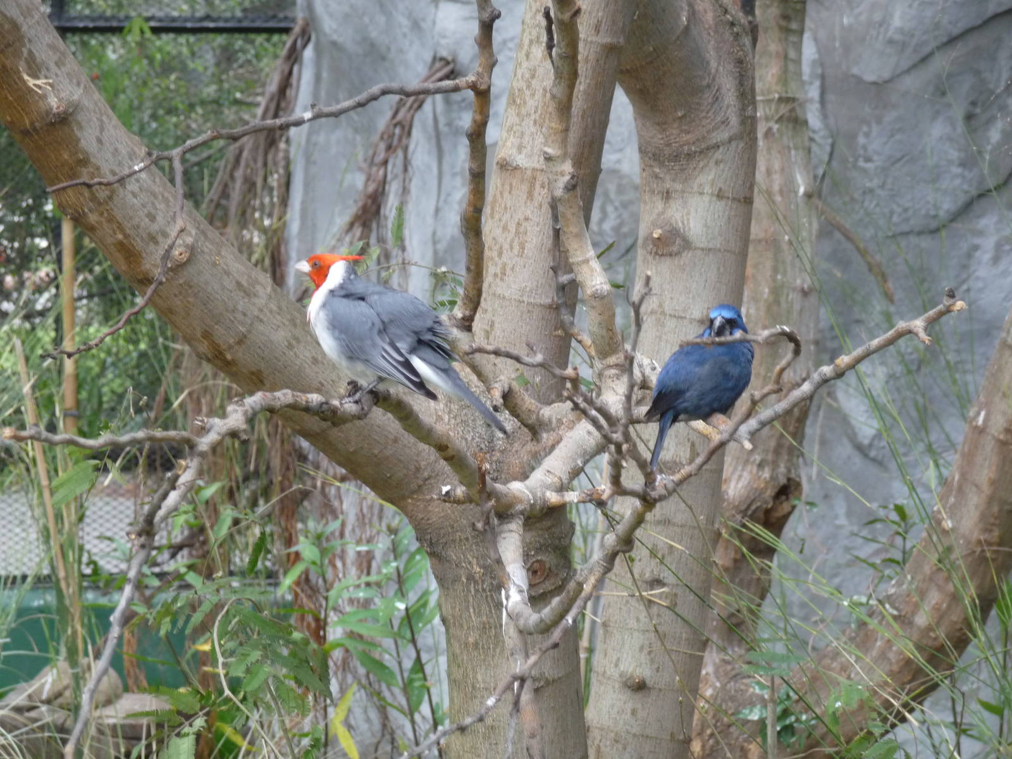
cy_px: 380
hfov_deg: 11.6
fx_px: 4970
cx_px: 506
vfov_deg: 8.7
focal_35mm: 170
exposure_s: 1/60
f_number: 4.8
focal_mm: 29.1
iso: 250
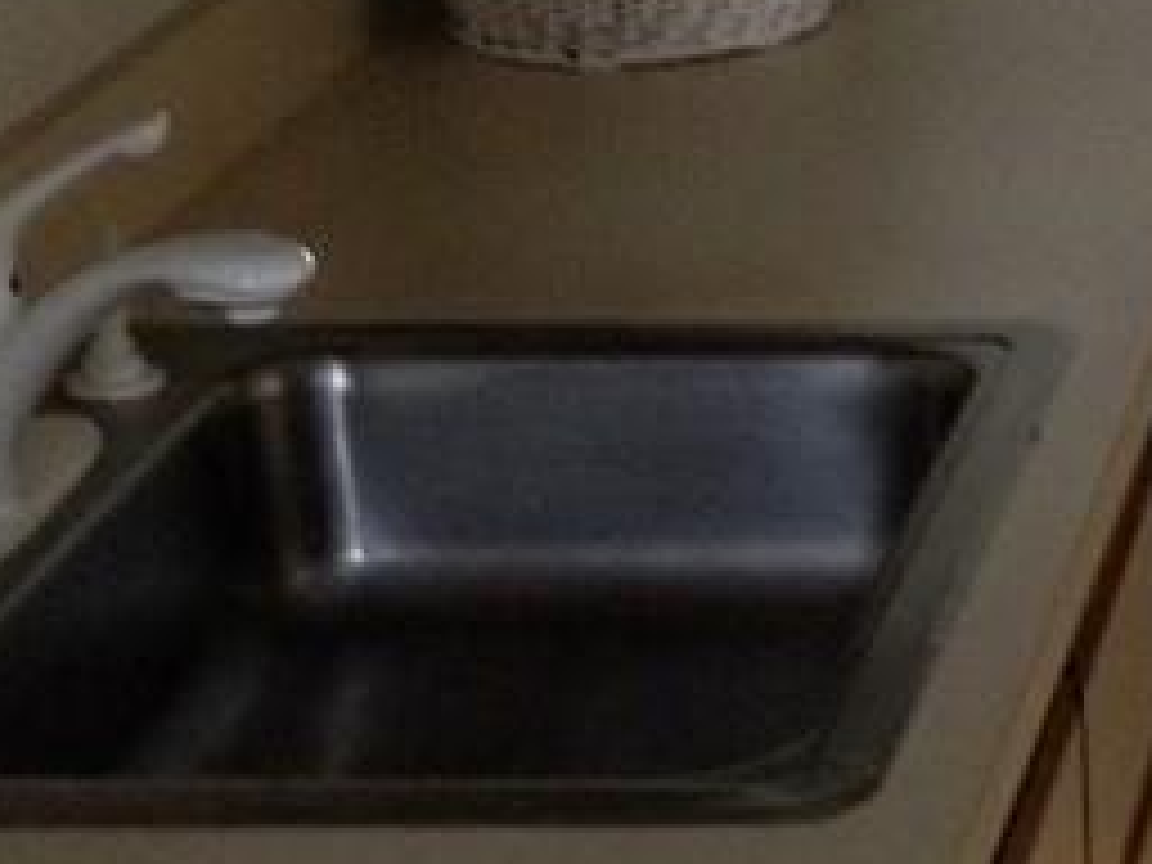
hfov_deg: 13.6
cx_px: 1485
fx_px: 4659
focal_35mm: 140
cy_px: 9
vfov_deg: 10.5
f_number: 2.4
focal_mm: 4.28
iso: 400
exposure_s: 1/15
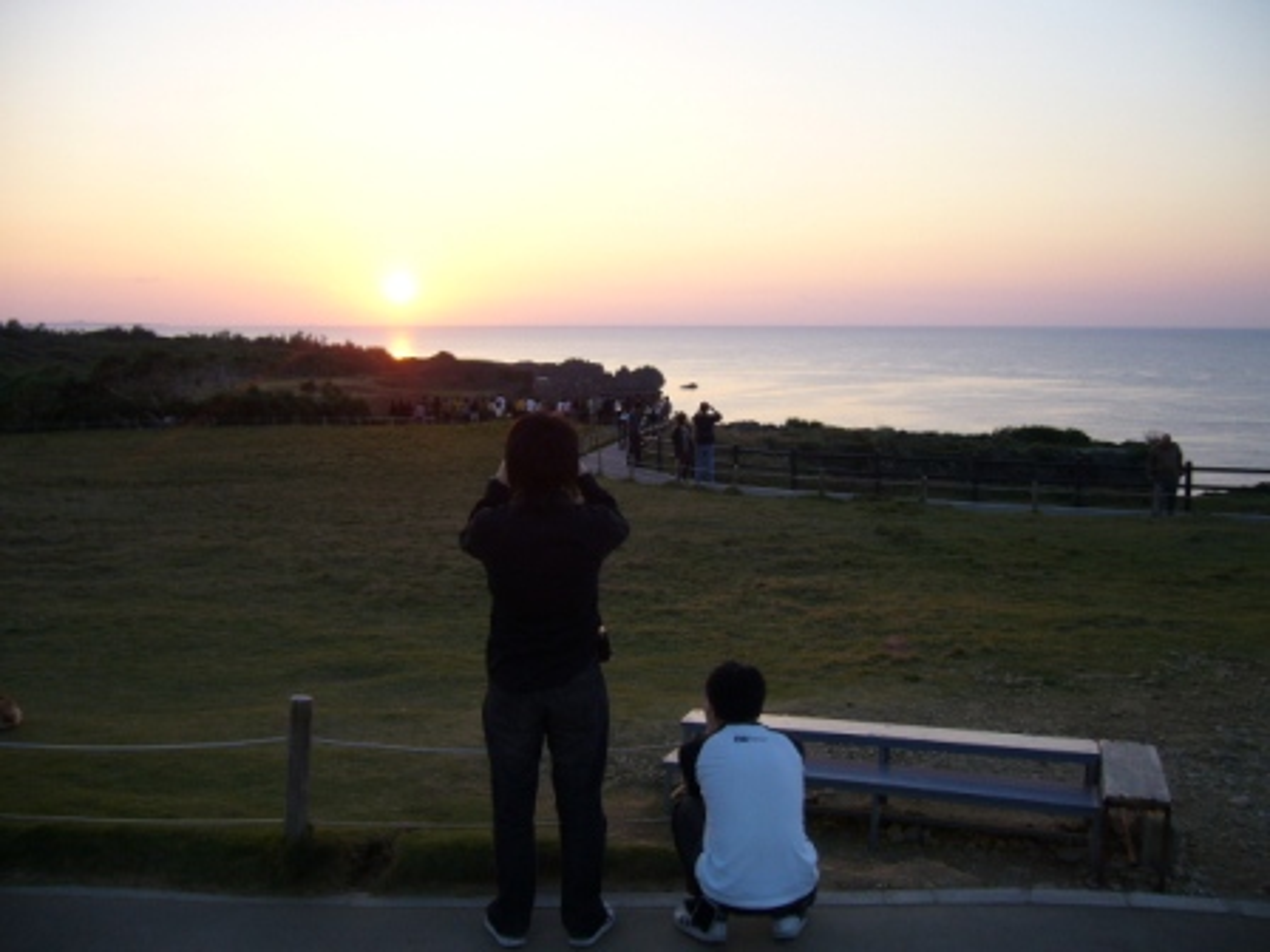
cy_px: 476
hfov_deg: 52.6
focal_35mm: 35
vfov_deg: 40.7
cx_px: 635
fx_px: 1284
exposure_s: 1/160
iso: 80
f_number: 2.8
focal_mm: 5.8
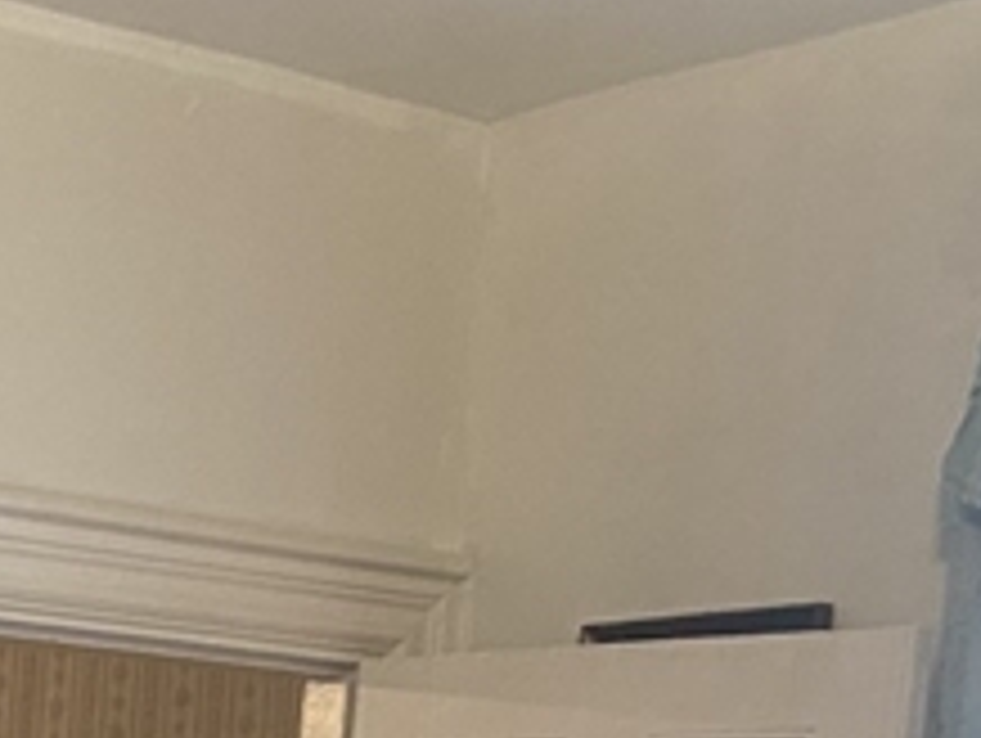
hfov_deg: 14.9
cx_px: -513
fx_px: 3461
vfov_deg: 10.9
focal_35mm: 122
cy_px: 1575
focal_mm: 4.25
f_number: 1.8
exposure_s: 1/60
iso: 250
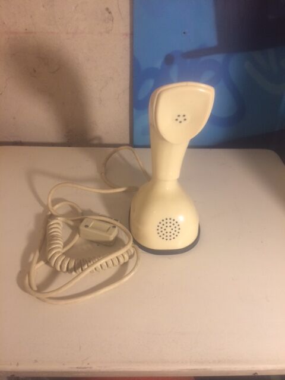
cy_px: 190
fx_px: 318
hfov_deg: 48.2
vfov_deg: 61.7
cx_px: 142
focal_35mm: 29
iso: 100
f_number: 2.2
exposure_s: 1/33
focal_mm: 4.15
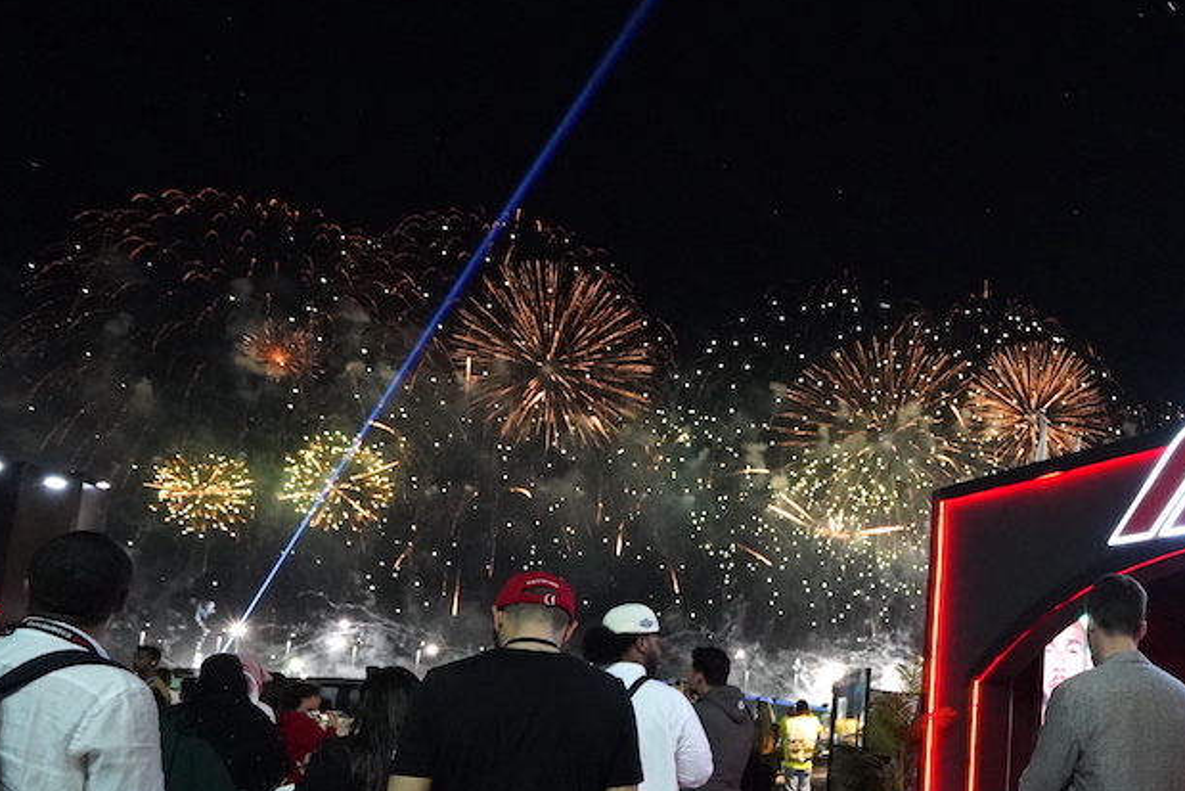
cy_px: 569
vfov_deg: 41.4
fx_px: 1021
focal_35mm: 31
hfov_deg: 53.9
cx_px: 1030
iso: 12800
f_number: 4
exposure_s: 1/160
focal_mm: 16
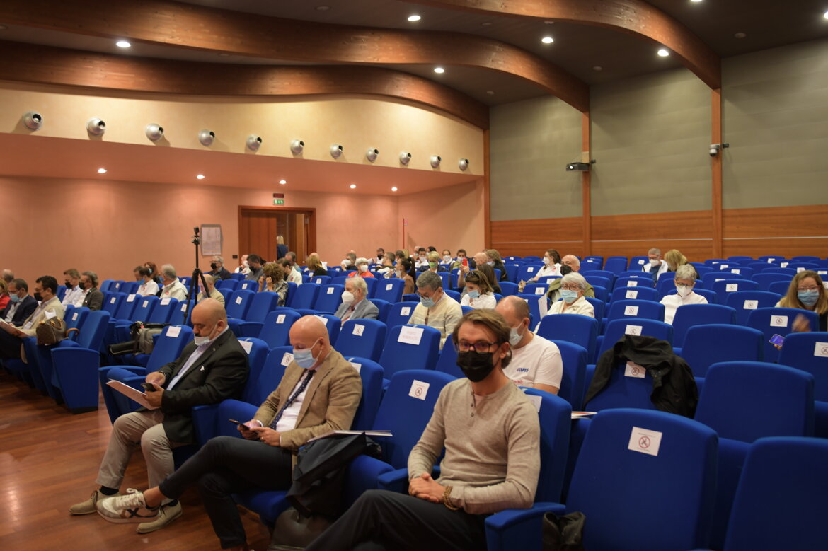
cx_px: 414
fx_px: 644
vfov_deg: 46.4
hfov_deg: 65.5
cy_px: 276
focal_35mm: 28
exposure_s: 1/15
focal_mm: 24
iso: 500
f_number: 2.8
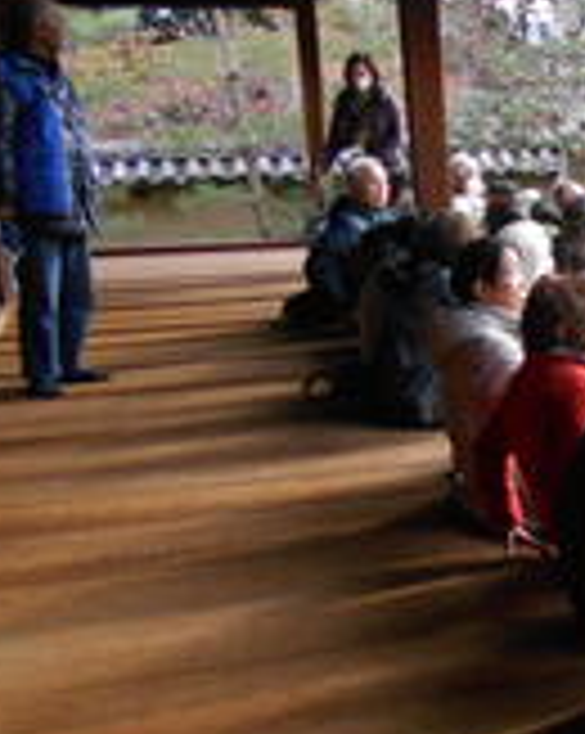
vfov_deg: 28.3
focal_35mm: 67
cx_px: 896
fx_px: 1453
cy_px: 444
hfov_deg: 19.6
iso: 400
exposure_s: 1/250
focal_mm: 4.6
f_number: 3.2
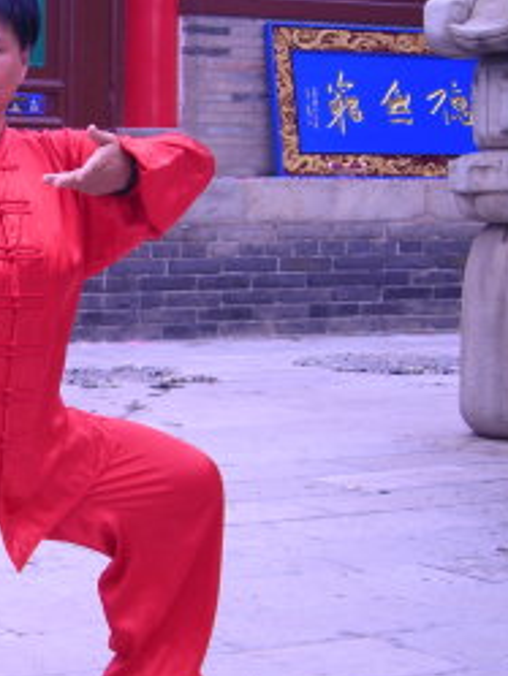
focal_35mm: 108
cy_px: 343
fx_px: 2111
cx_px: -117
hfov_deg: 13.3
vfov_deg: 18.2
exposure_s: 1/117
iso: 50
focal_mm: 9.1
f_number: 3.6
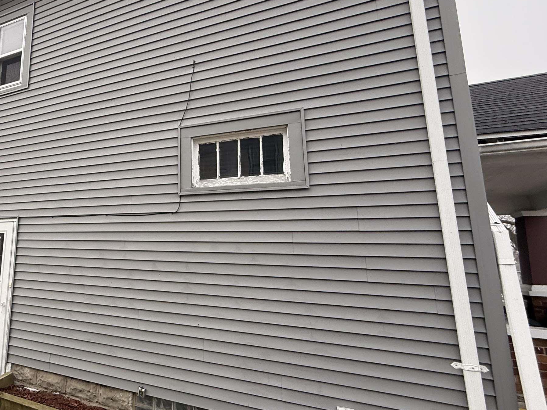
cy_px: 191
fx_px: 379
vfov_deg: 56.8
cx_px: 92
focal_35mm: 24
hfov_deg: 63.8
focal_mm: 2.22
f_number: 2.2
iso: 64
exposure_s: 1/472
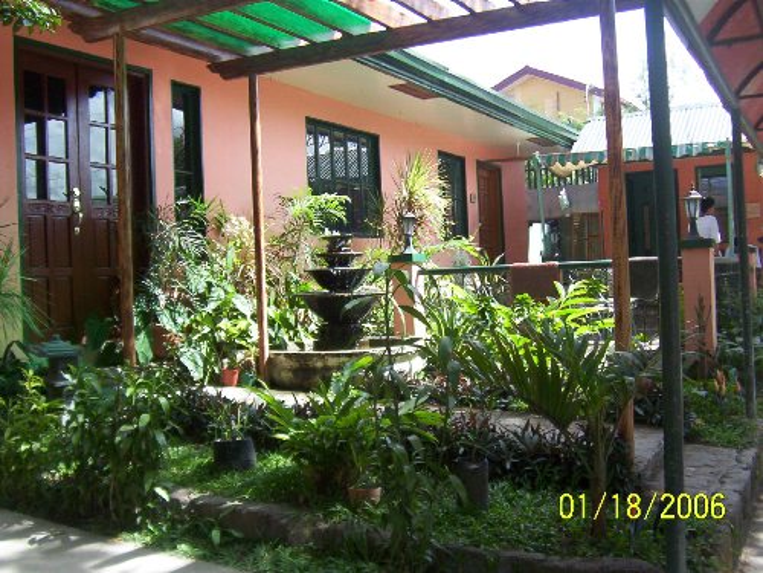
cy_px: 286
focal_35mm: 36
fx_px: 794
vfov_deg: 39.7
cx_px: 382
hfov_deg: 51.4
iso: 100
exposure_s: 1/480
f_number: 2.76
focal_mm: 5.54
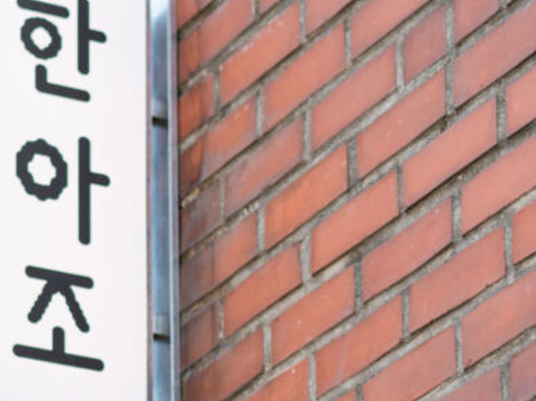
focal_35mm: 257
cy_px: 541
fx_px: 3970
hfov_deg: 7.7
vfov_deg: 5.7
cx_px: 421
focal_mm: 55
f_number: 4
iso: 100
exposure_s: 1/160
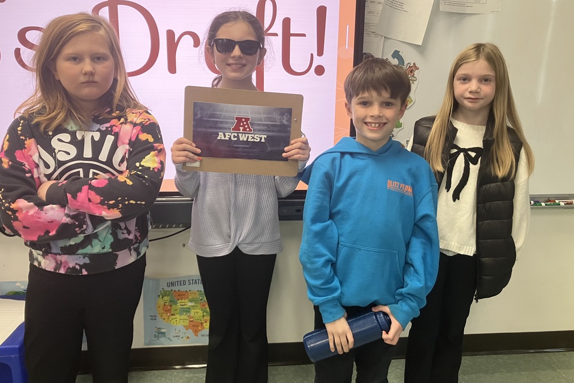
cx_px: 281
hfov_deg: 61.9
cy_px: 178
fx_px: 478
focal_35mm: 30
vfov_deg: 43.6
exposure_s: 1/60
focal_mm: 3.99
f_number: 1.8
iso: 160
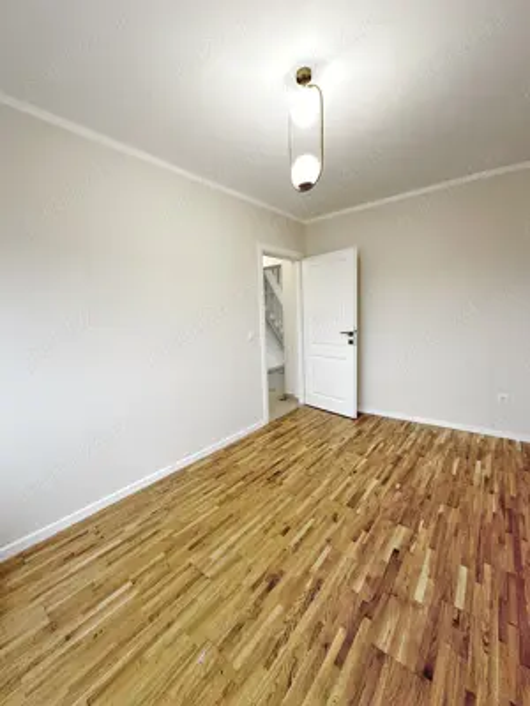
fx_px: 286
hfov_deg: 85.7
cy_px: 353
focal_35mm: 14
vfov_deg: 102.1
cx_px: 265
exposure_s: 1/100
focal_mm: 2.22
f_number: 2.2
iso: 200
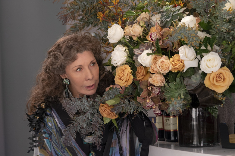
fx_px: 1057
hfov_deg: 12.7
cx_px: 118
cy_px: 78
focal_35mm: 162
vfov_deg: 8.5
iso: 1250
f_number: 3.2
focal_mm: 108
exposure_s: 1/160
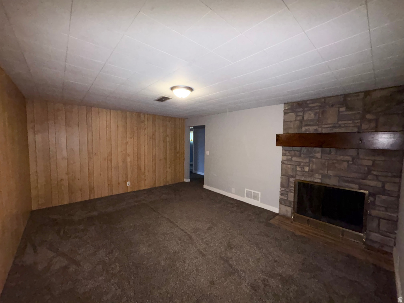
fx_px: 163
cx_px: 202
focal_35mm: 14
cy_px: 152
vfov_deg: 85.7
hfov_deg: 102.1
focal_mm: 2.22
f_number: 2.2
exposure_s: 1/30
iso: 400
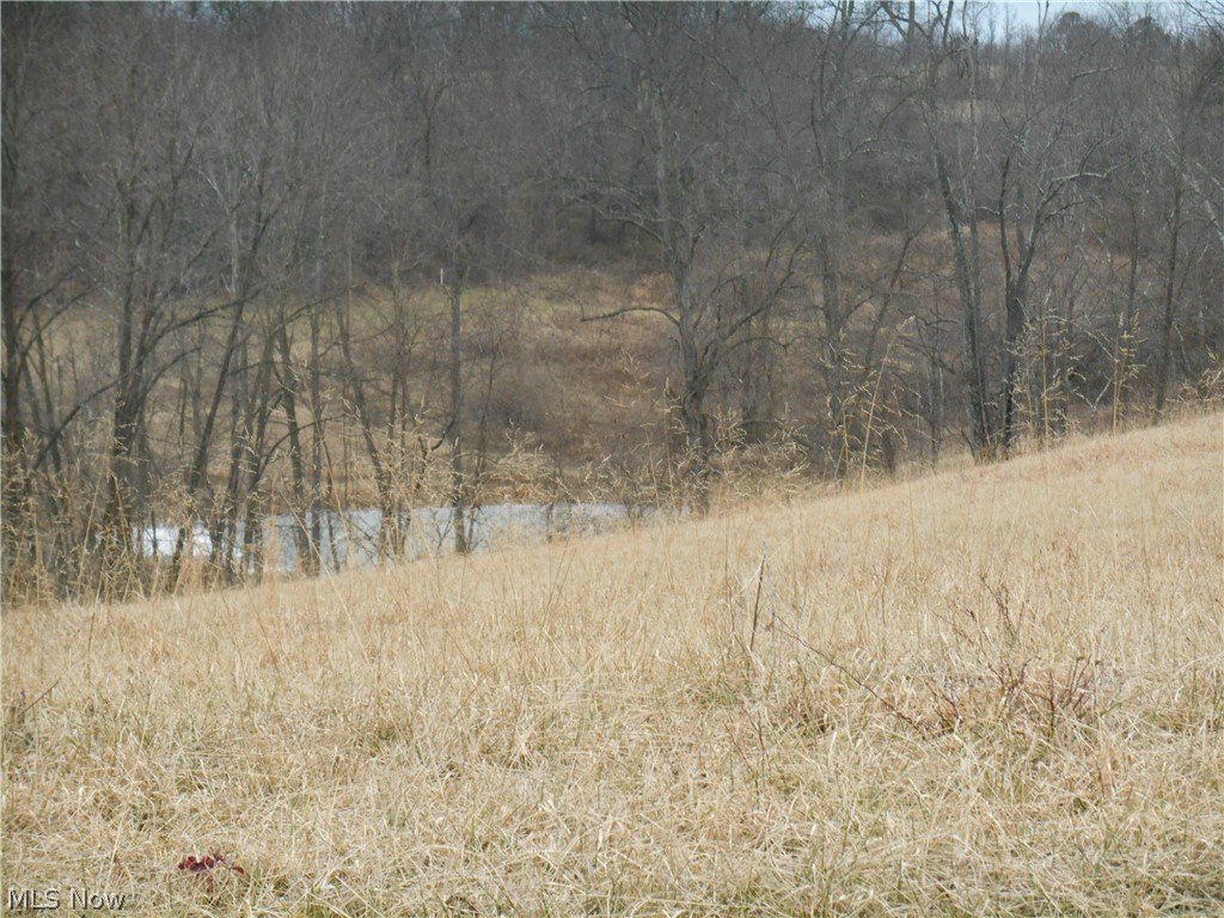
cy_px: 459
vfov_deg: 14.1
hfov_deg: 18.7
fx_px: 3713
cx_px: 612
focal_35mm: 105
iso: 320
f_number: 5.1
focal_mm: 18.8
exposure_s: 1/60
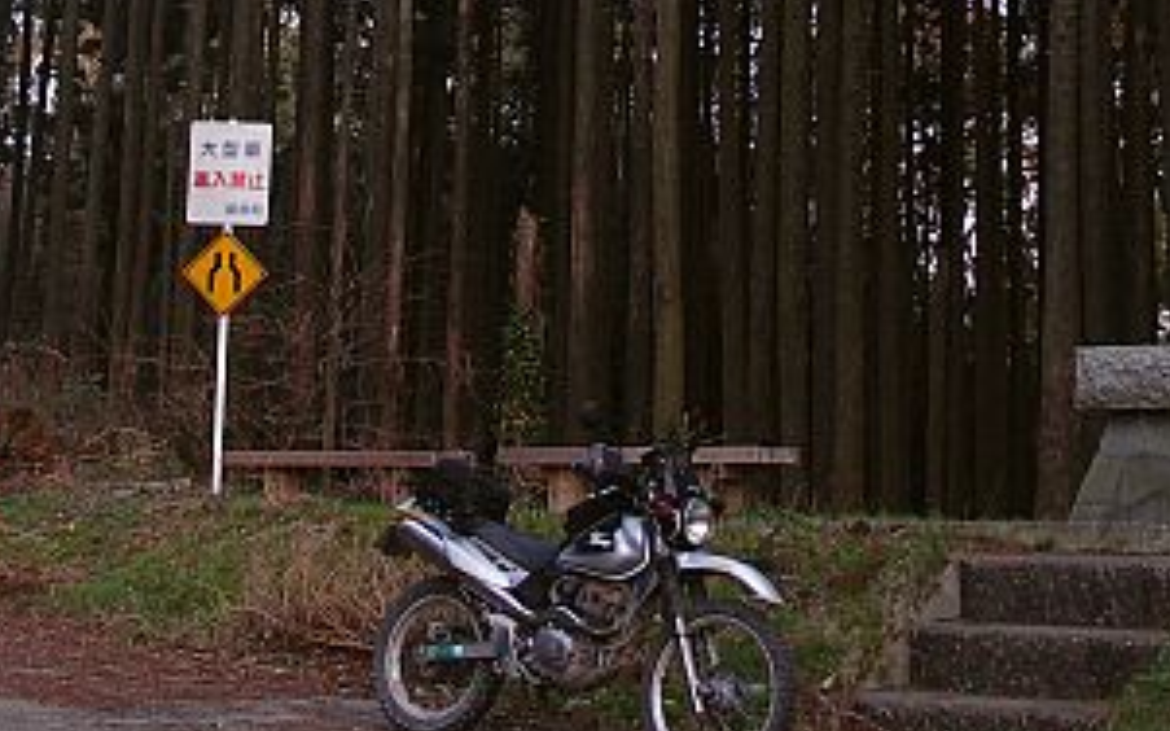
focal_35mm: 79
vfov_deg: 16.1
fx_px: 2519
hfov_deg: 26.1
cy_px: -39
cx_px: 447
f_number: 2.8
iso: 100
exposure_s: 1/25
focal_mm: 9.1
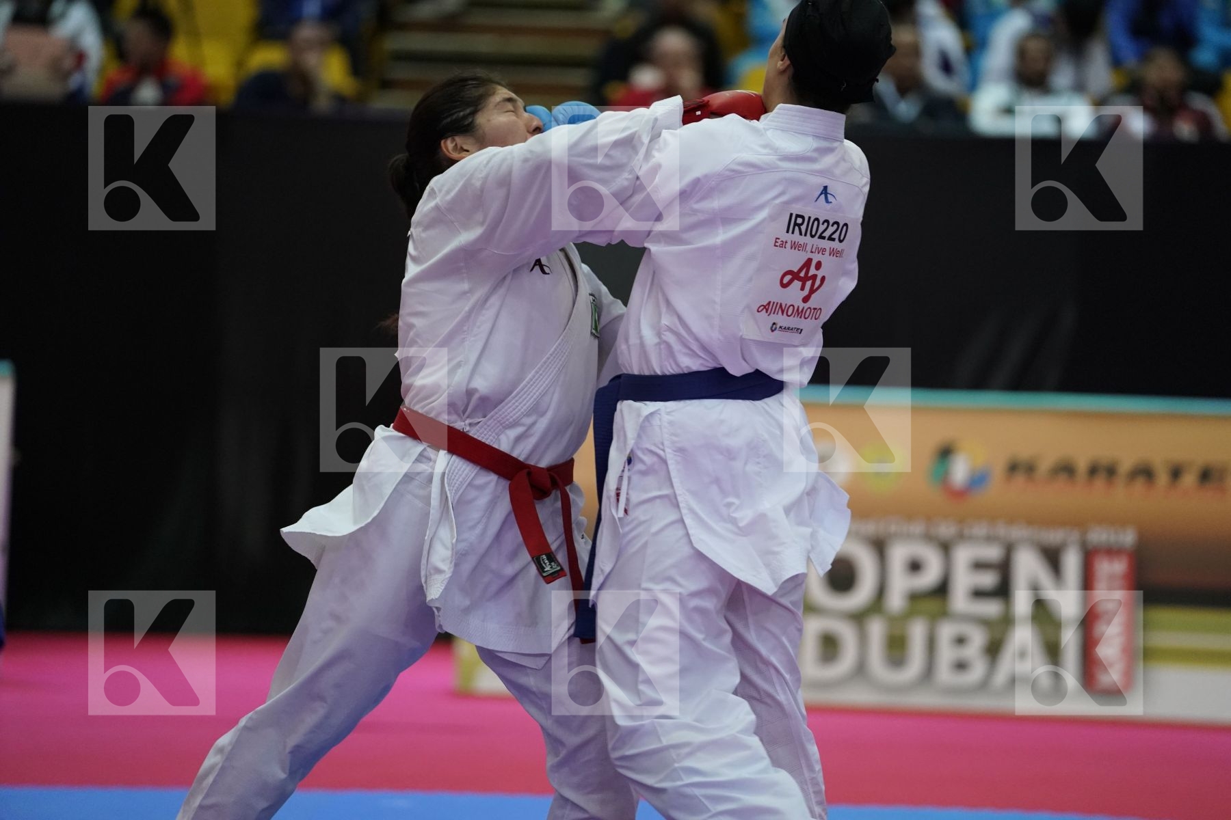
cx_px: 616
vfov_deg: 7.5
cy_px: 410
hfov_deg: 11.3
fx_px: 6223
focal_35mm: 182
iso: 4000
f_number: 2.8
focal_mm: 182
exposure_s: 1/1000
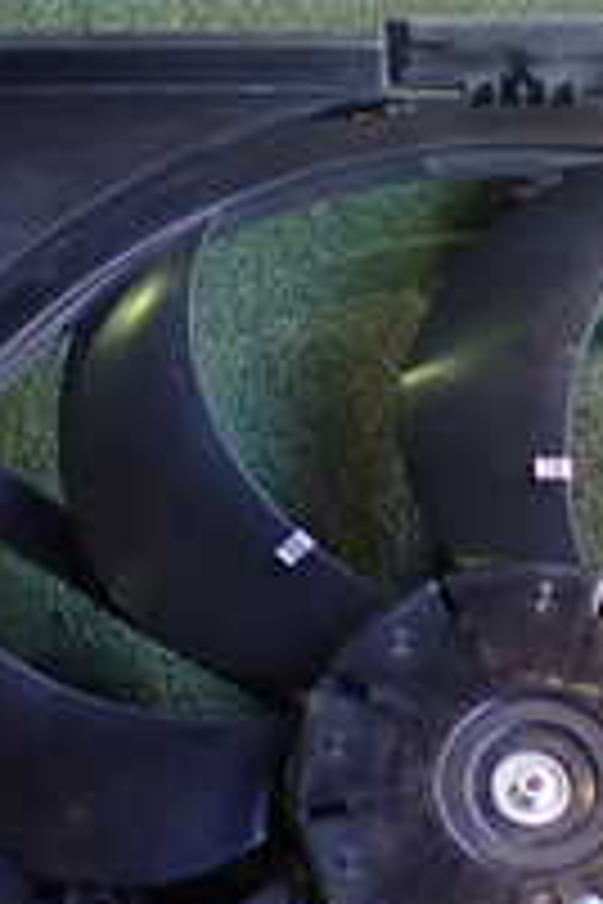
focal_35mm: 146
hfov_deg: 9.3
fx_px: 3668
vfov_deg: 13.9
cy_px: 832
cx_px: 580
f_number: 3.1
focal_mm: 8.4
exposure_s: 1/50
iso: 640
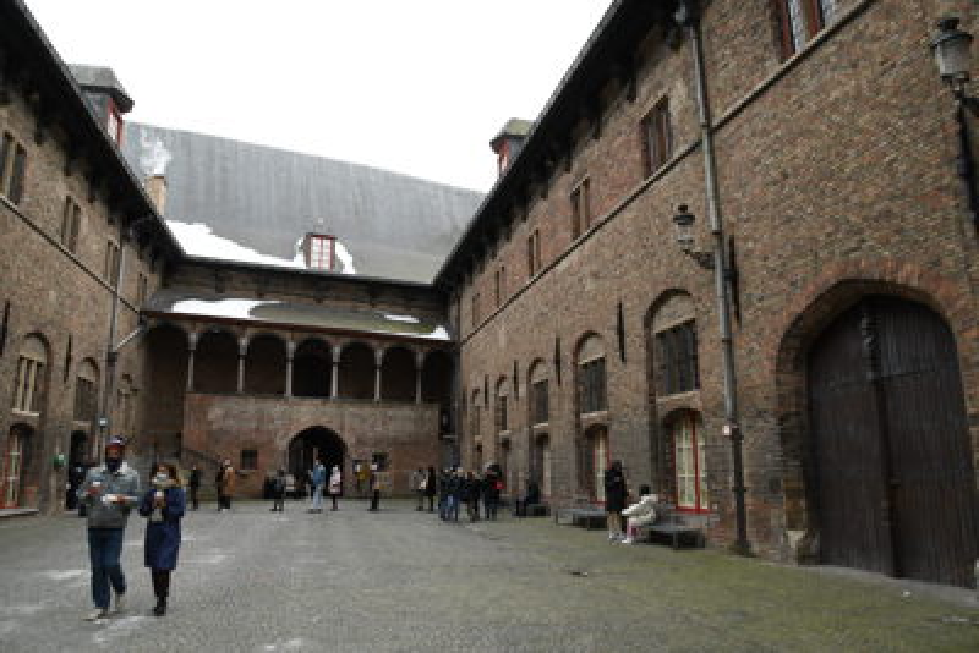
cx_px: 490
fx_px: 653
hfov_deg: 73.7
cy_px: 326
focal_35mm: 24
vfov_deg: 53.2
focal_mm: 16
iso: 100
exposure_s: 1/40
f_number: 5
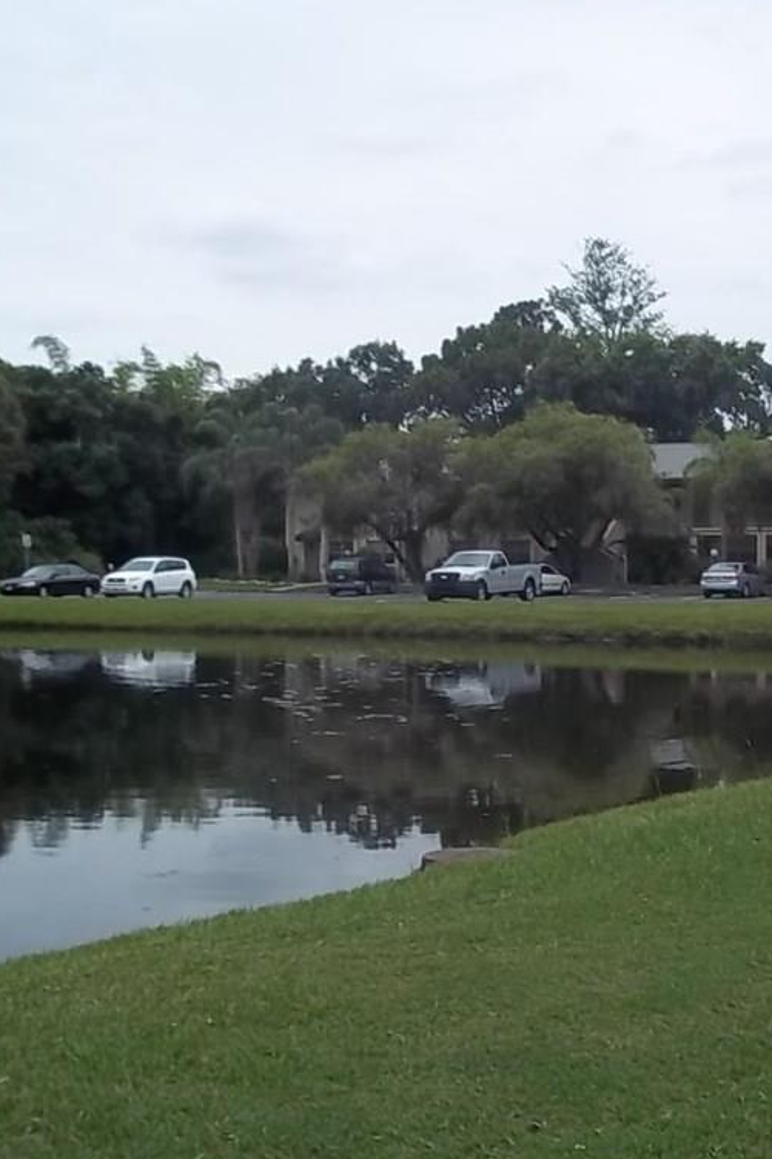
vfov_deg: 38.9
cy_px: 580
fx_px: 1641
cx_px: 524
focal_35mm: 51
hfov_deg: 26.3
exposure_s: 1/250
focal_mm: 6.5
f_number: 8
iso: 80
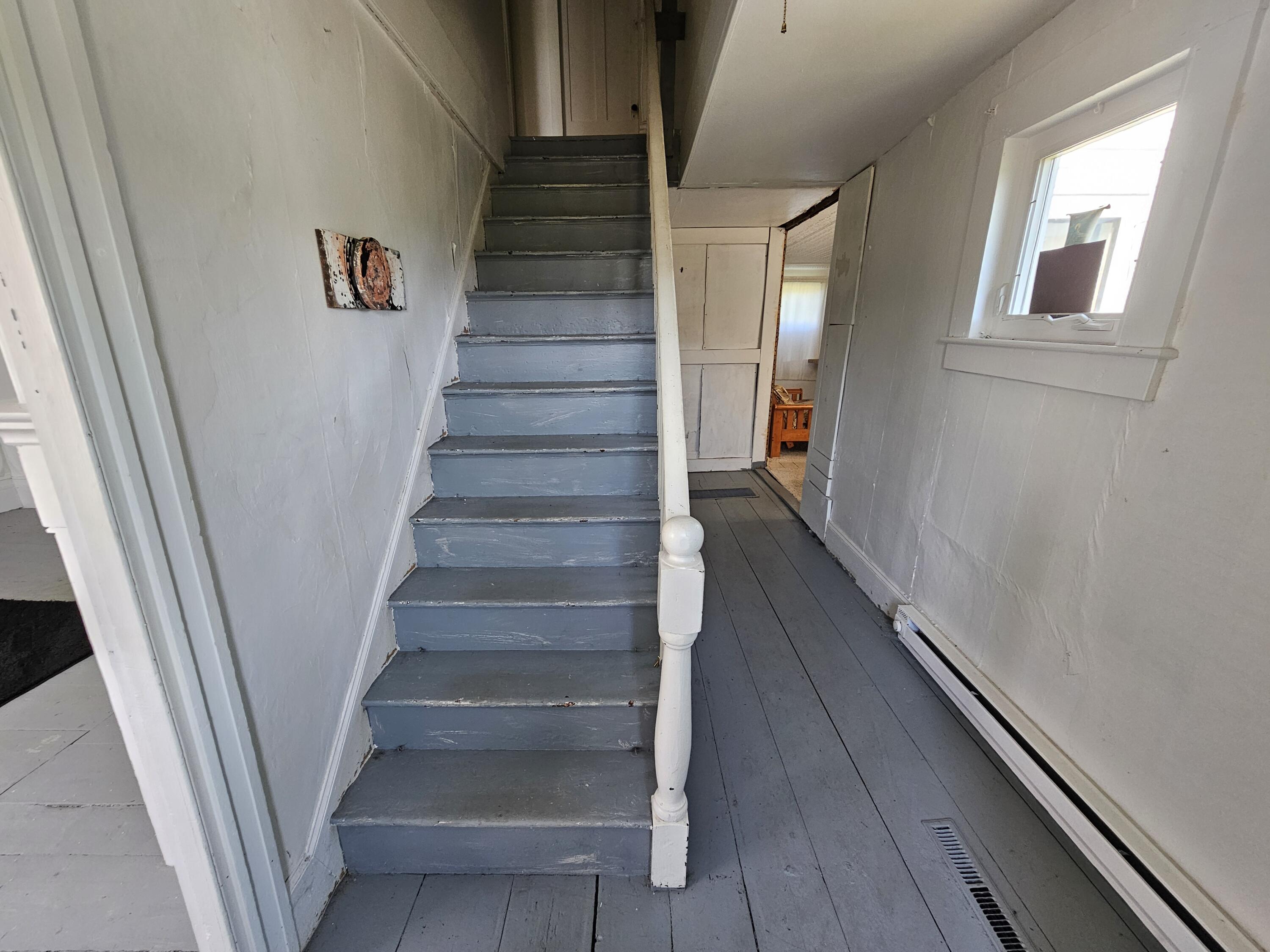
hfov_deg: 106.2
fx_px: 477
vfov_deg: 89.9
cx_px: 635
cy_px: 476
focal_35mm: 13
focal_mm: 2.2
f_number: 2.2
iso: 125
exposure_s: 1/77
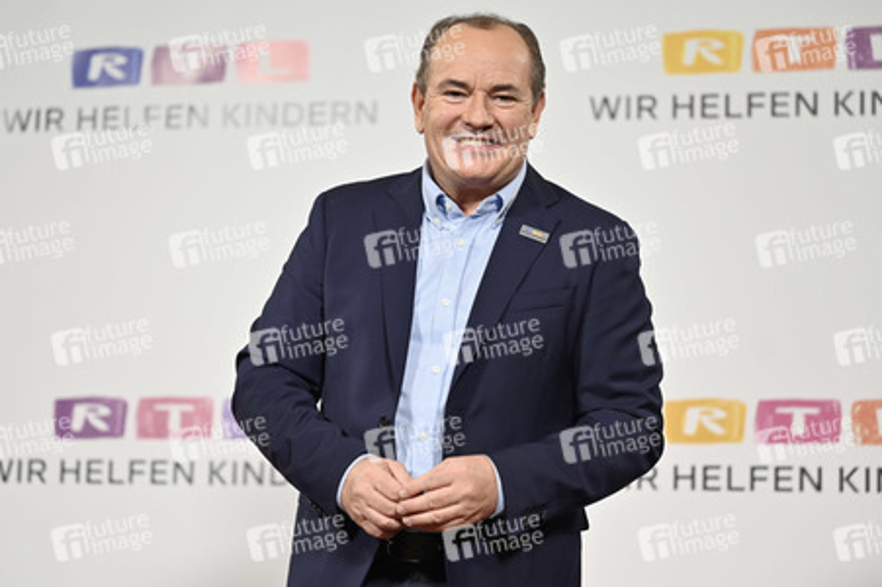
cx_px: 441
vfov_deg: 14.2
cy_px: 294
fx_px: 2350
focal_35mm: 96
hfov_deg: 21.3
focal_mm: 96
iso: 1000
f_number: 2.8
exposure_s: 1/320
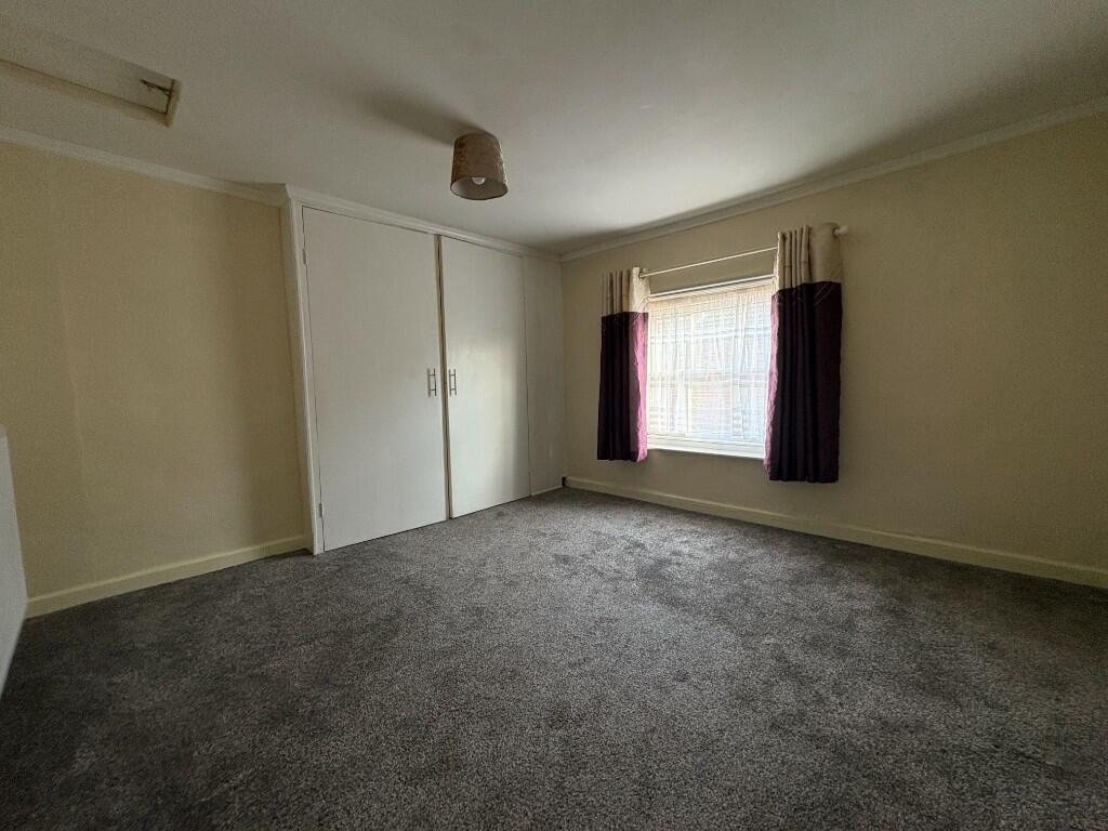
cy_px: 416
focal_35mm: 14
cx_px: 554
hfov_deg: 102.1
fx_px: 448
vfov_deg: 85.7
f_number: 2.2
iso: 200
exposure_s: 1/69
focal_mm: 2.22
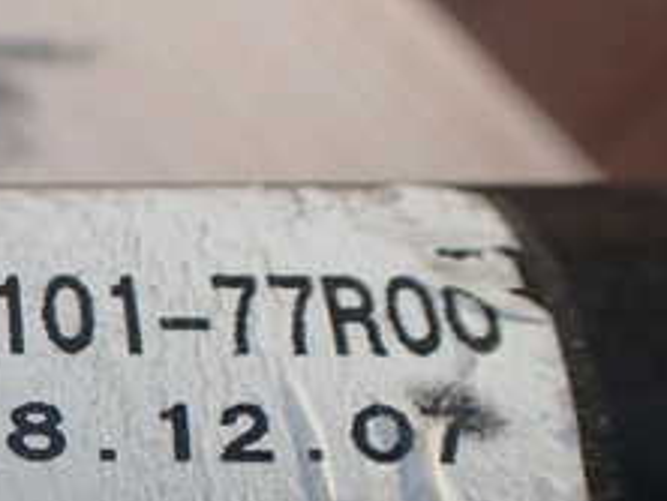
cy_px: 528
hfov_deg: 21.7
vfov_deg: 17.7
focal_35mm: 81
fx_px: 1562
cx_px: -204
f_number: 3.2
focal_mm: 5.4
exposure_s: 1/160
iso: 100
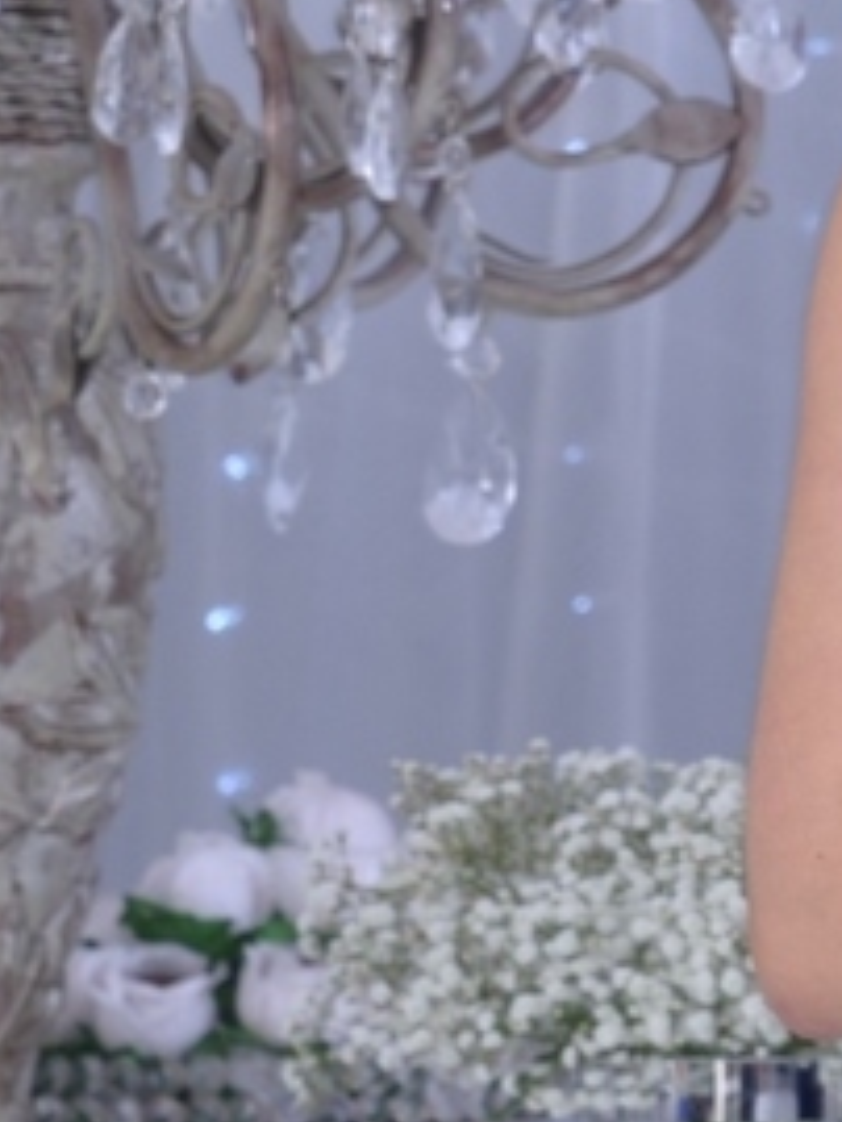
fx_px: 11828
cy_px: 65
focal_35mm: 365
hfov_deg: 4.0
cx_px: 2363
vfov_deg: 5.4
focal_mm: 85
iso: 560
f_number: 8
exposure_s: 1/80
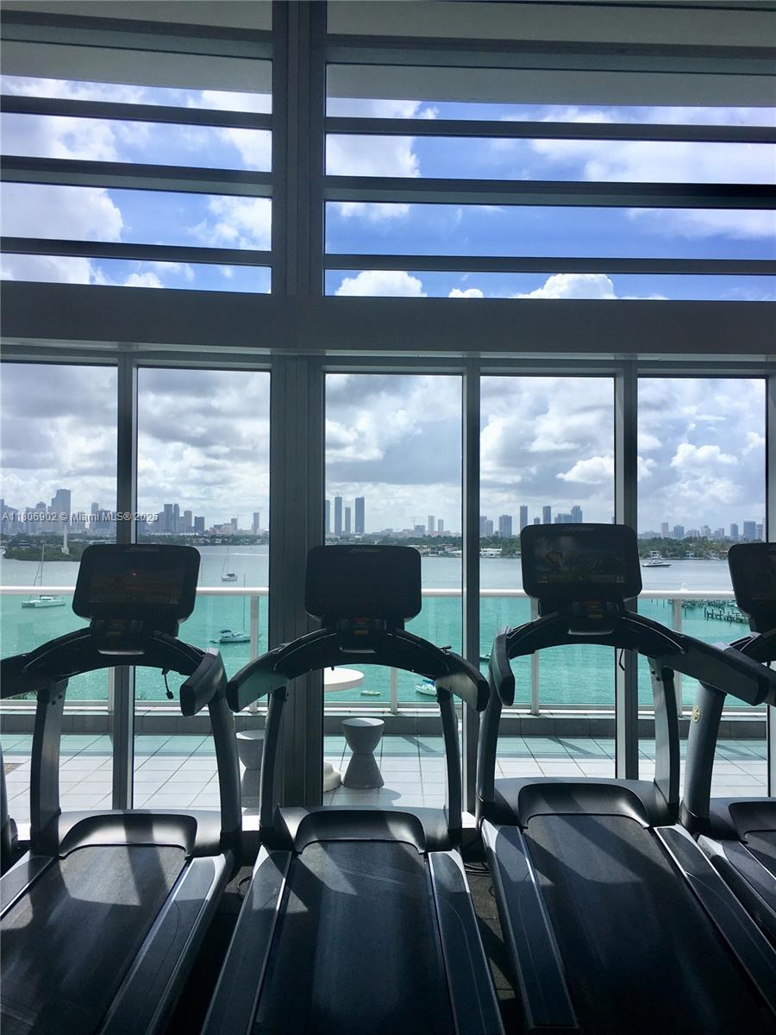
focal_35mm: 29
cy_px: 518
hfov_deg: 48.2
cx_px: 388
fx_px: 867
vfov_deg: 61.7
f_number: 2.2
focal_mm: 4.15
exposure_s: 1/635
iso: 25
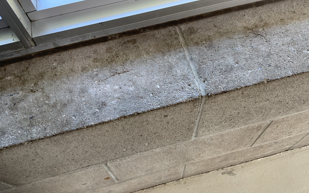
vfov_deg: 40.5
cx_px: 155
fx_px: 261
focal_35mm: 31
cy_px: 113
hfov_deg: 61.2
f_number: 1.8
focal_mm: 3
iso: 100
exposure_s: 1/60
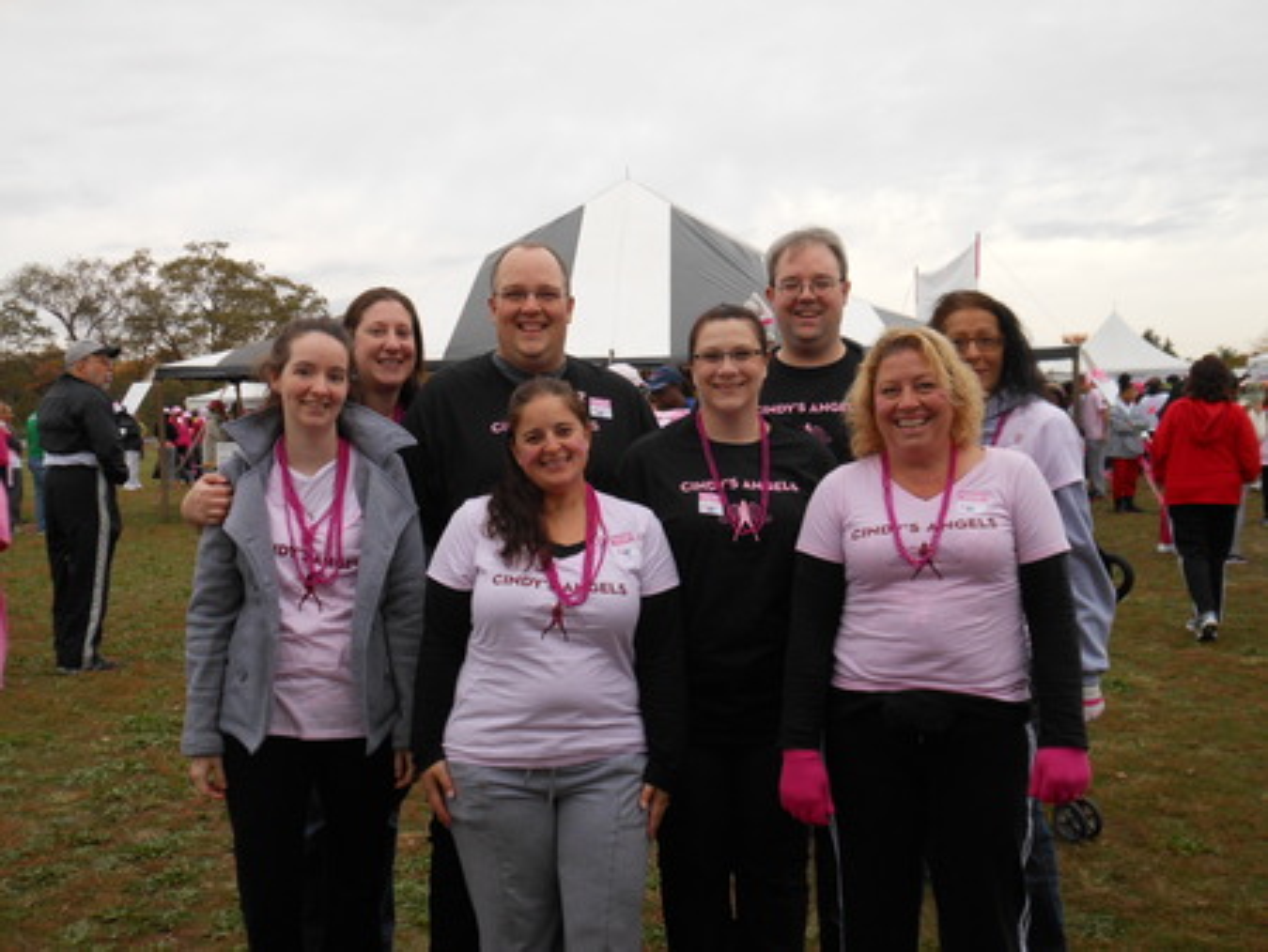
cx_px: 634
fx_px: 1393
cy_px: 476
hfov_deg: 49.0
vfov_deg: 37.8
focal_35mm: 38
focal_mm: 6.8
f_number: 3.6
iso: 125
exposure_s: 1/30
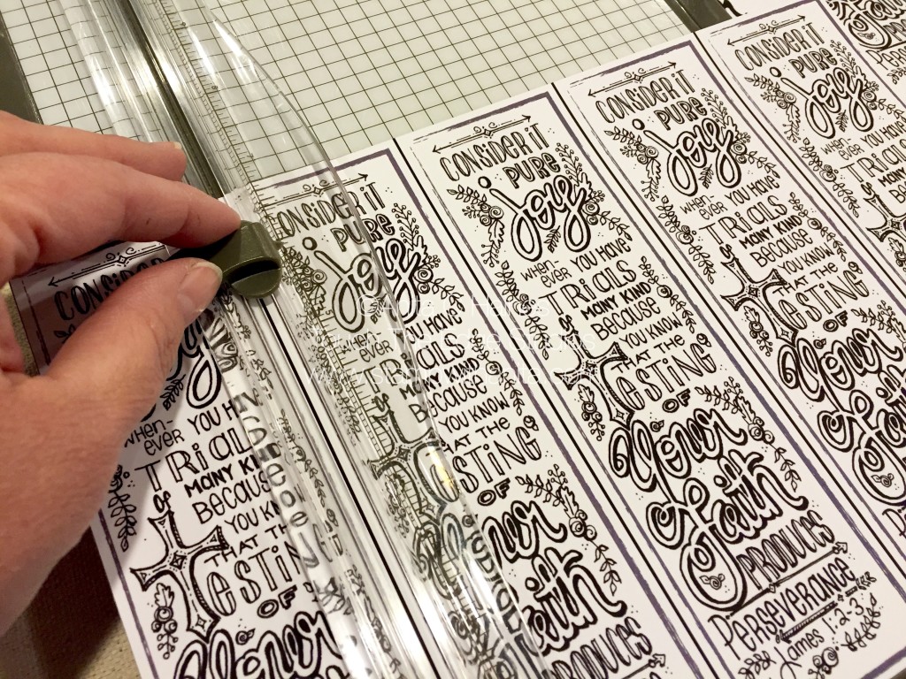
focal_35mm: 29
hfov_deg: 61.7
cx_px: 453
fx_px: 759
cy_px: 340
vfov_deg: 48.2
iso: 100
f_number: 2.2
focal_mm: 4.15
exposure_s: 1/30
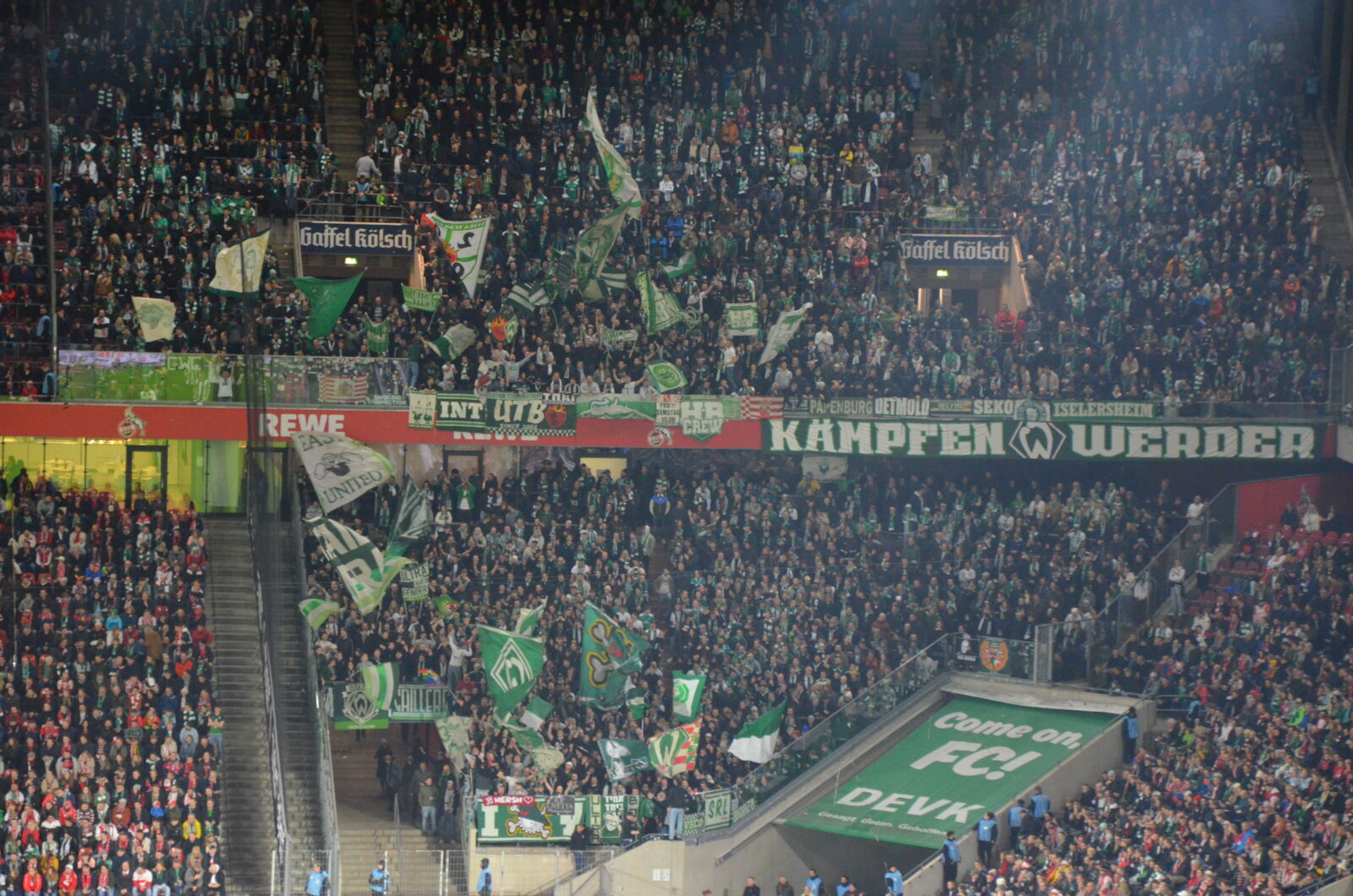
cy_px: 448
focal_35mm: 158
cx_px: 676
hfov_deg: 13.1
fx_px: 5908
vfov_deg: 8.7
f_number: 5.6
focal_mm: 105
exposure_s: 1/100
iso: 3200
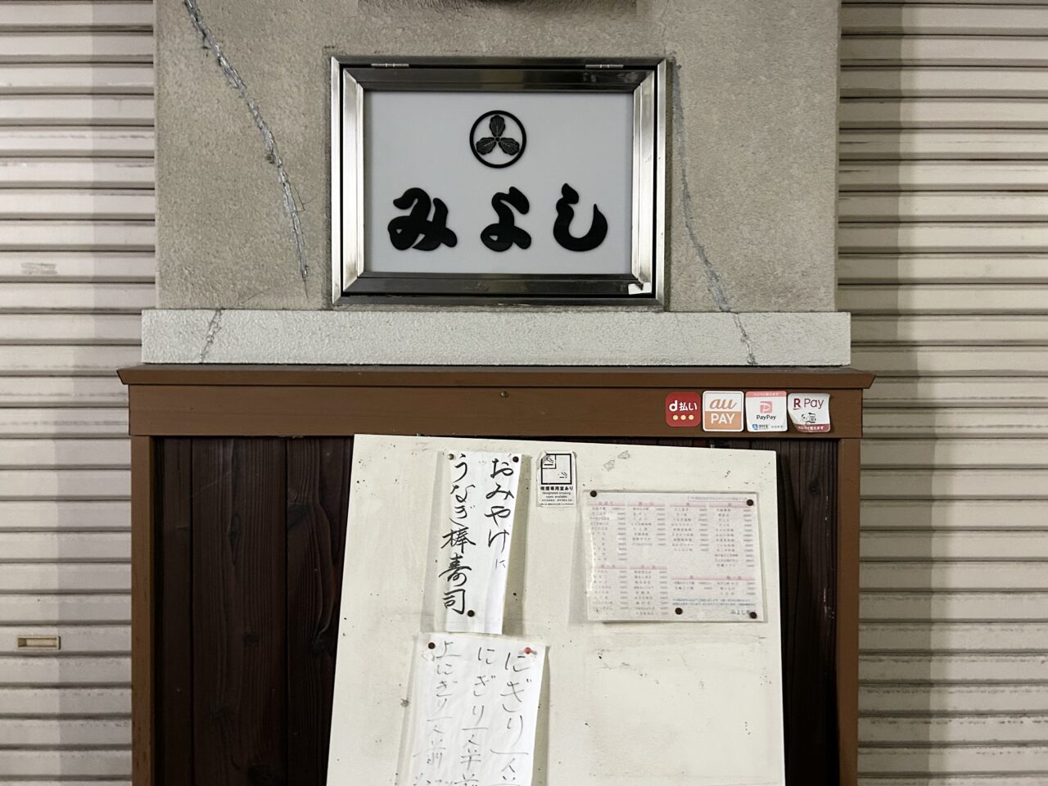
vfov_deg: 53.1
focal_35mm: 26
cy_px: 393
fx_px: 787
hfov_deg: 67.3
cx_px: 524
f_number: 1.5
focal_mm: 5.7
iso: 500
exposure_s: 1/30
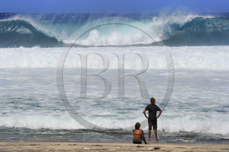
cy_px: 76
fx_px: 890
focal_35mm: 140
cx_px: 114
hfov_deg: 14.7
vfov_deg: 9.8
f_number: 16
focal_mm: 140
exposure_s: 1/320
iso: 200
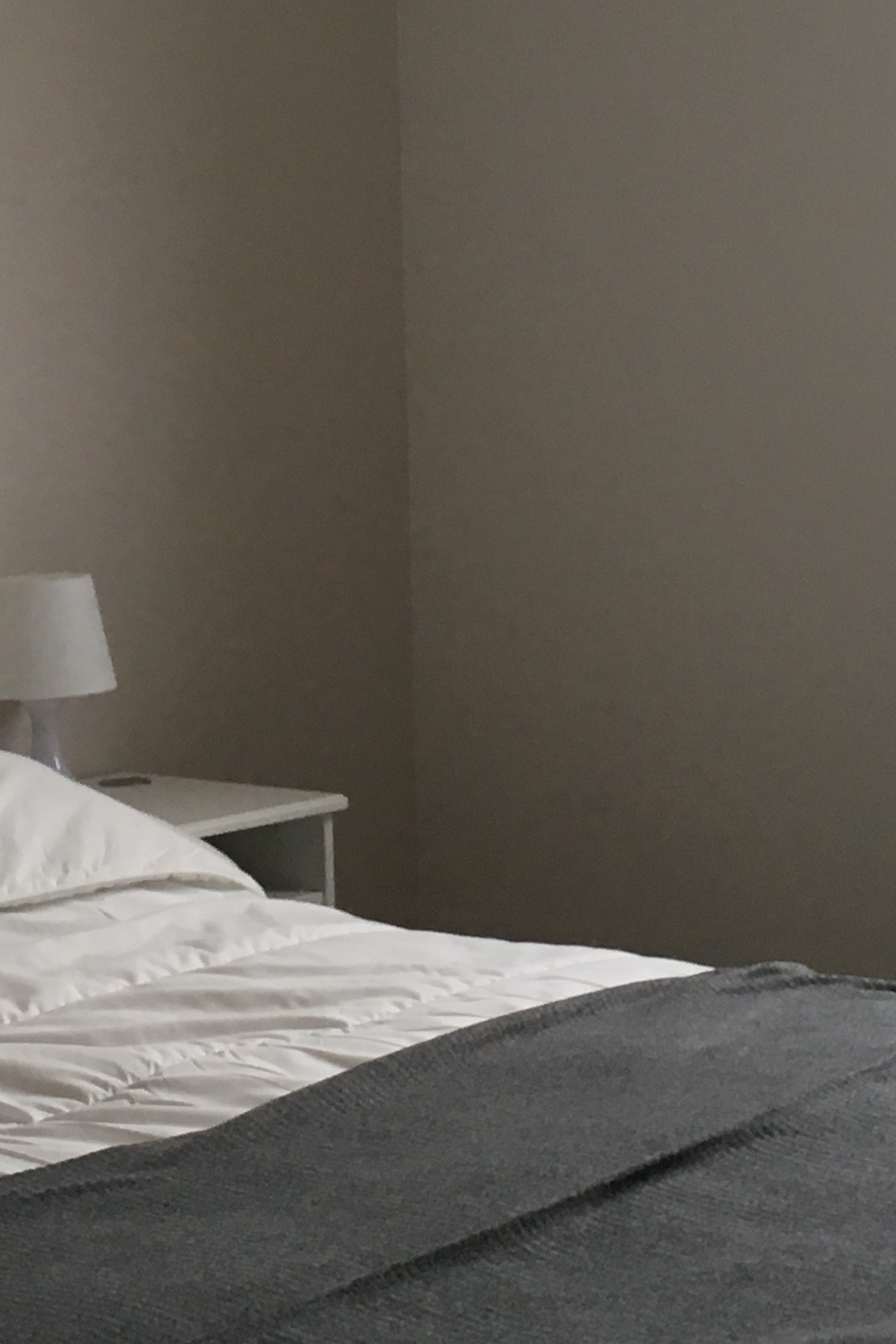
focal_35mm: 82
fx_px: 3060
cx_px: 142
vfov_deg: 24.8
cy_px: 661
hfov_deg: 16.5
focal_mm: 4.15
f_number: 2.2
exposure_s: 1/33
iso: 100
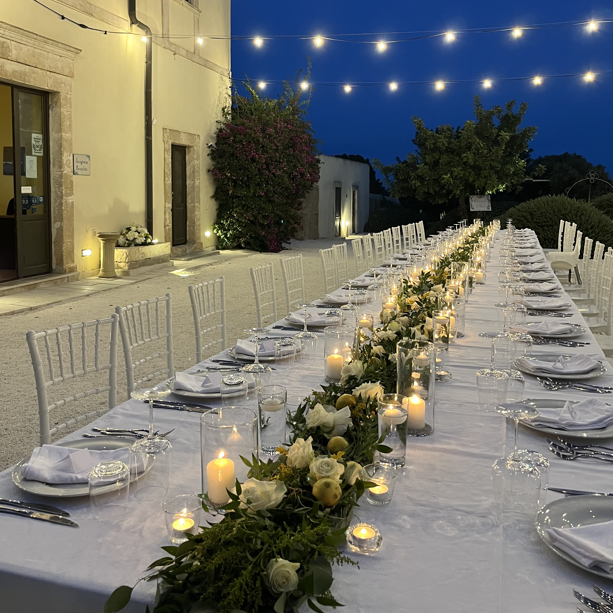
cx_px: 308
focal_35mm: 31
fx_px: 621
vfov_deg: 51.8
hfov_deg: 52.5
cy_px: 220
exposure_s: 1/50
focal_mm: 5.1
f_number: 1.6
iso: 400
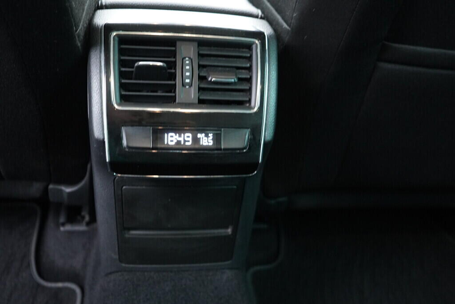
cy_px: 152
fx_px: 455
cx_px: 228
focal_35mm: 36
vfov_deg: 36.9
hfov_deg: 53.1
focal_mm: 24
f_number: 2.8
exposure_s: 1/40
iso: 2000
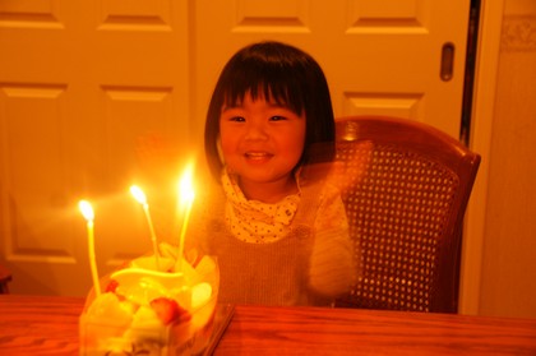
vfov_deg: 29.8
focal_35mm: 45
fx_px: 669
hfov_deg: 43.6
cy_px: 178
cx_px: 268
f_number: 4.5
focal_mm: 30
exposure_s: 1/8
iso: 800
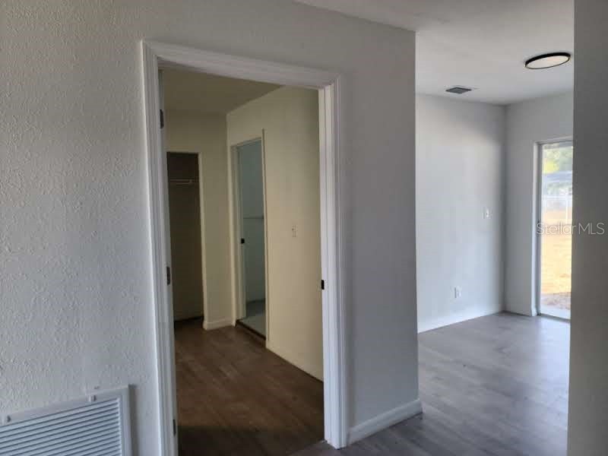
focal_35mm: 23
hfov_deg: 73.9
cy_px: 228
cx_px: 304
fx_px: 404
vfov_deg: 58.9
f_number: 1.8
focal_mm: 6.4
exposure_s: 1/180
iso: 160
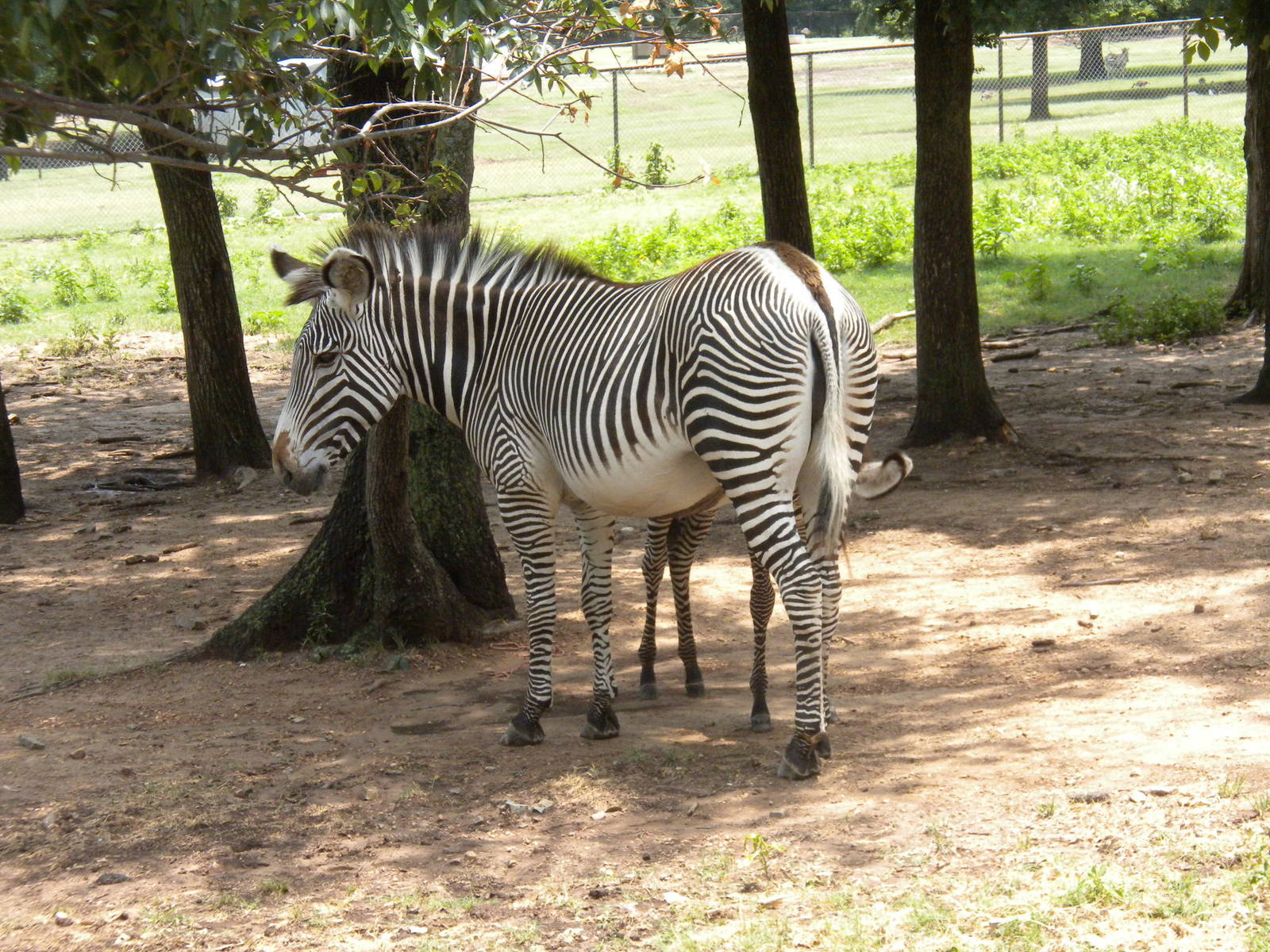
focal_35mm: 85
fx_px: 3119
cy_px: 476
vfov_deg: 17.4
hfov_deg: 23.0
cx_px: 635
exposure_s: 1/435
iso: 263
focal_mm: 15
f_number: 5.1
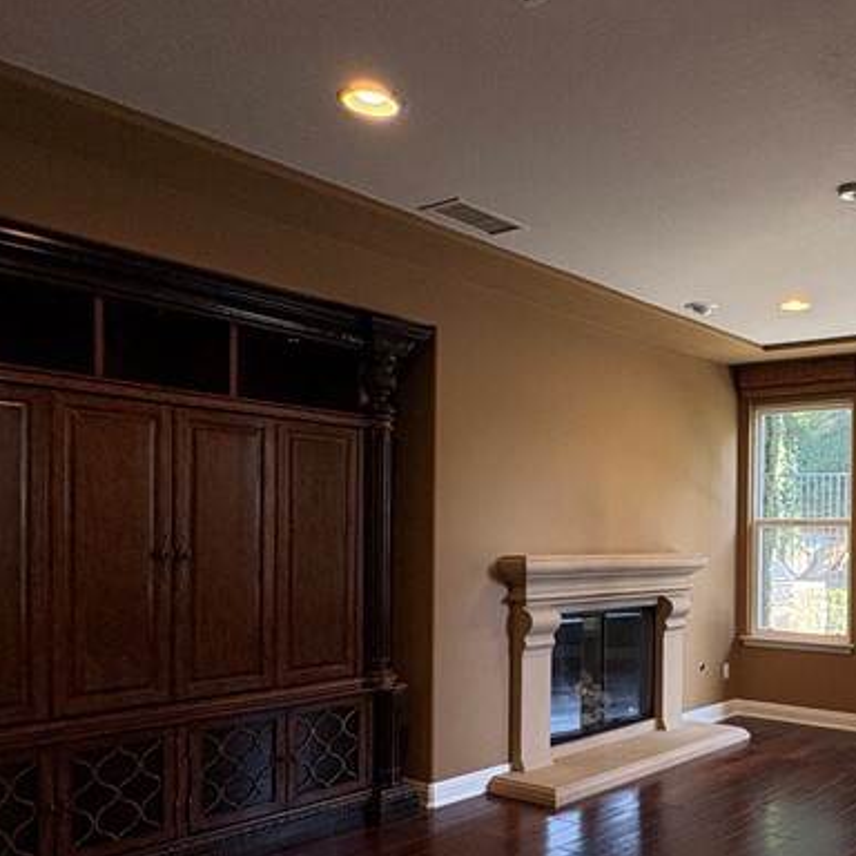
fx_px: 923
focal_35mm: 33
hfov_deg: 46.1
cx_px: 729
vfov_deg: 49.1
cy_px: 553
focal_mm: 2.22
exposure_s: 1/120
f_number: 2.2
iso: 250
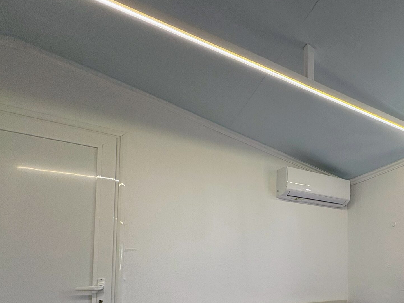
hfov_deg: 60.7
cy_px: 254
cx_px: 350
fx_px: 292
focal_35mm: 25
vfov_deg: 50.6
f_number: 2.2
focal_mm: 2.22
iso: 100
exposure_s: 1/130
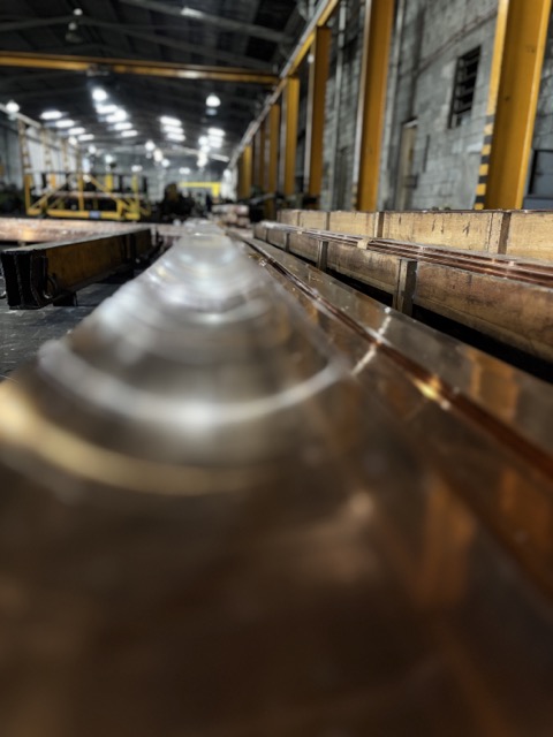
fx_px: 554
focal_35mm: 26
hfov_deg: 53.1
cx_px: 276
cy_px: 368
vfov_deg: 67.3
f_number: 1.6
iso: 320
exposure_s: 1/60
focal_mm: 5.96
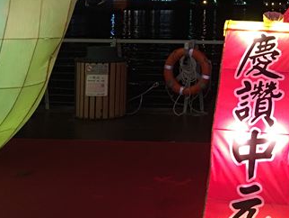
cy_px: 5
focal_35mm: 72
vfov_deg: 19.9
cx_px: 340
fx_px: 602
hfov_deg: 24.6
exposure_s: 1/15
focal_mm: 4.15
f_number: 2.2
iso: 100
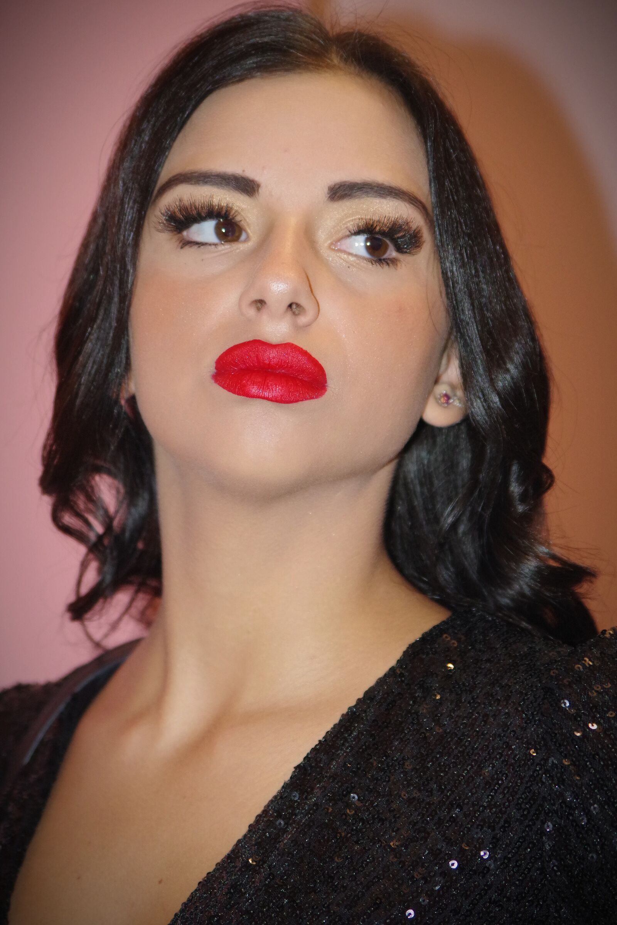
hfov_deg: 12.6
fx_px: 2802
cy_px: 462
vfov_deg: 18.8
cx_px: 308
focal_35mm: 109
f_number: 4.5
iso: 3200
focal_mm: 73
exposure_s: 1/180
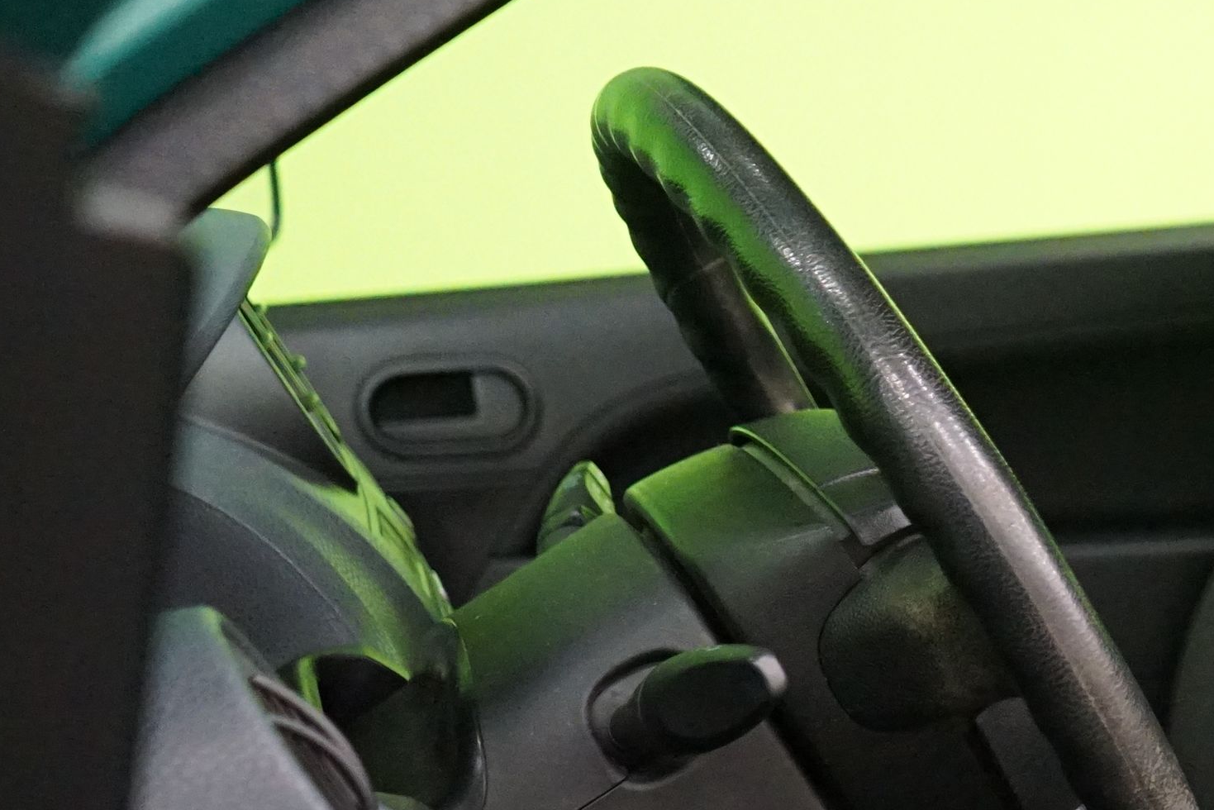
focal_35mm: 75
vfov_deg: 17.7
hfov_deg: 25.0
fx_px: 2529
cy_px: 823
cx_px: 1354
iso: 6400
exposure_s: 1/50
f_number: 3.5
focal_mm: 28
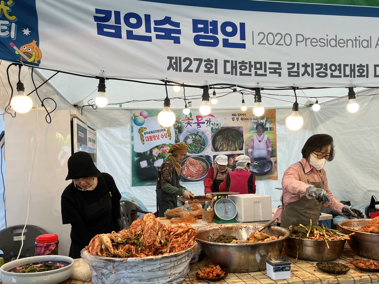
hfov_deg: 67.3
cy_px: 142
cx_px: 190
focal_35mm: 26
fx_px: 285
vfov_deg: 53.1
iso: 40
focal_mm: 5.1
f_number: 1.6
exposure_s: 1/201
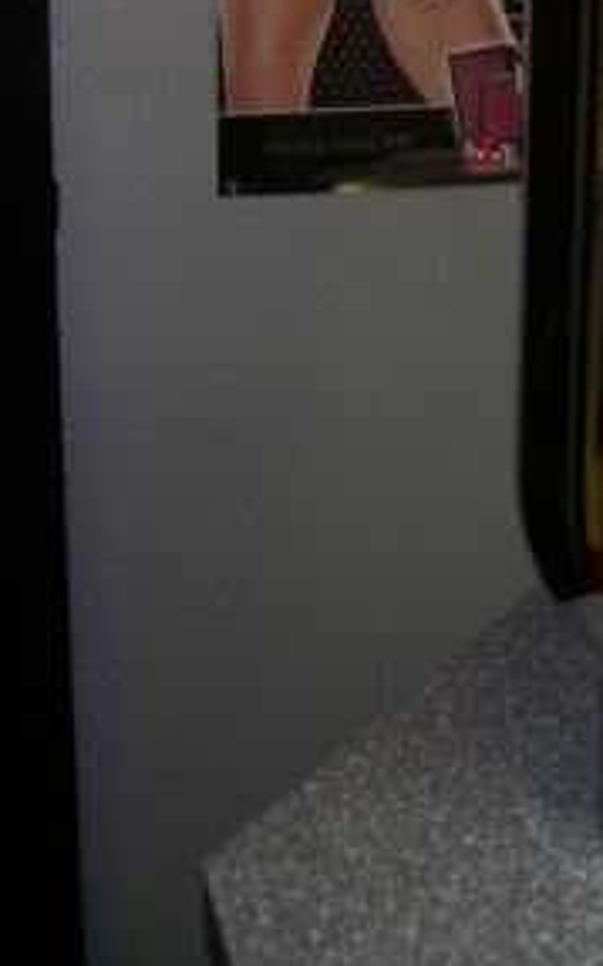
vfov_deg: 26.6
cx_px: 667
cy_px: 104
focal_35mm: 75
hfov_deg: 16.8
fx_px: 1975
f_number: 2.8
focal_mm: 7.9
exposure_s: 1/60
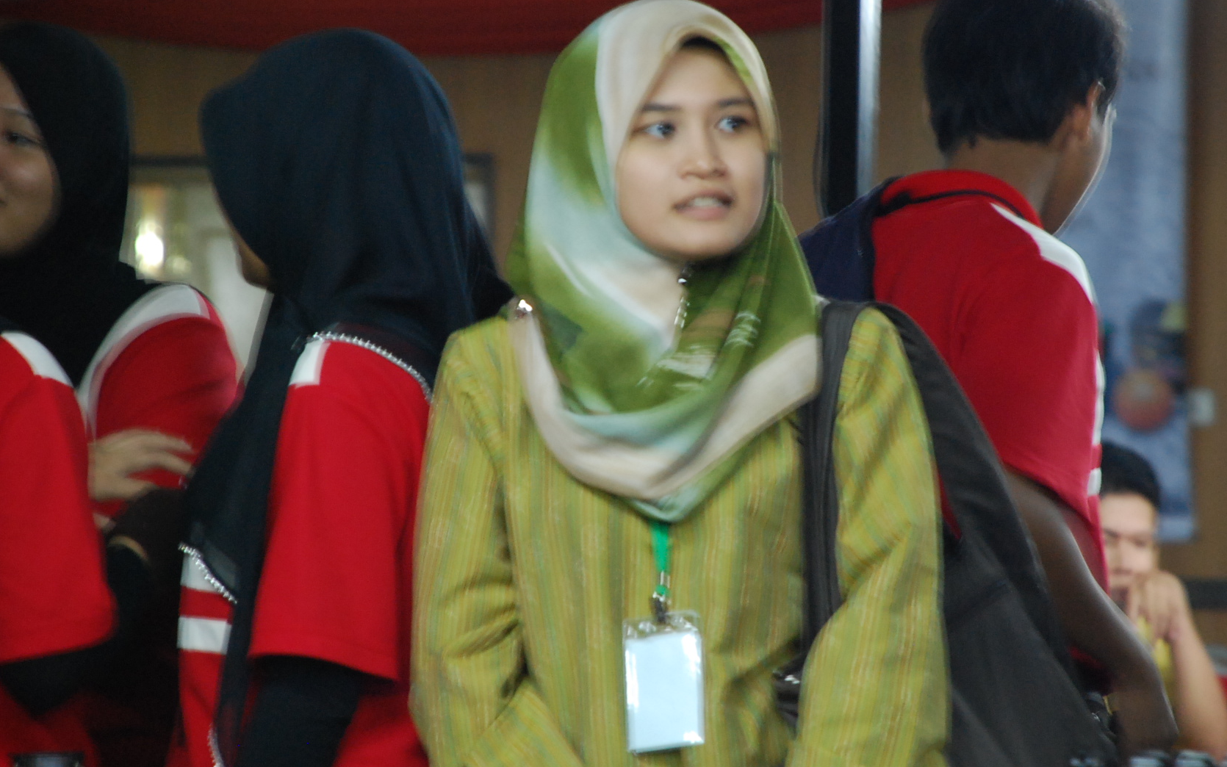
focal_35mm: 240
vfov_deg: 5.5
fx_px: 8012
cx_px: 695
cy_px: 381
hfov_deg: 8.8
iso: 1000
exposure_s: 1/8
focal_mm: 135
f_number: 5.6
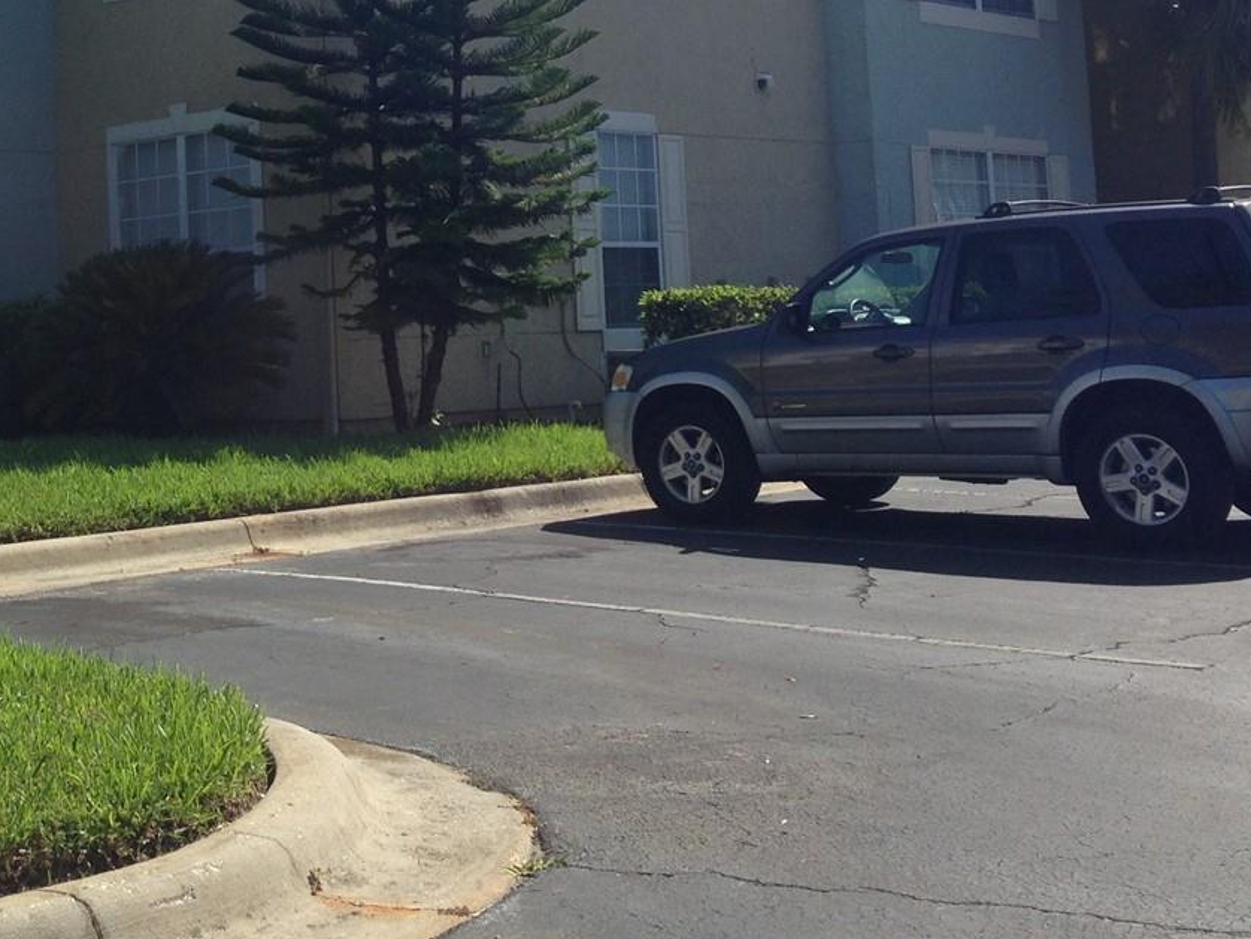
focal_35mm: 63
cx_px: 354
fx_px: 2277
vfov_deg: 22.7
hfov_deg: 30.3
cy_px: 84
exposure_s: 1/1355
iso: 50
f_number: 2.4
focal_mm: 4.12
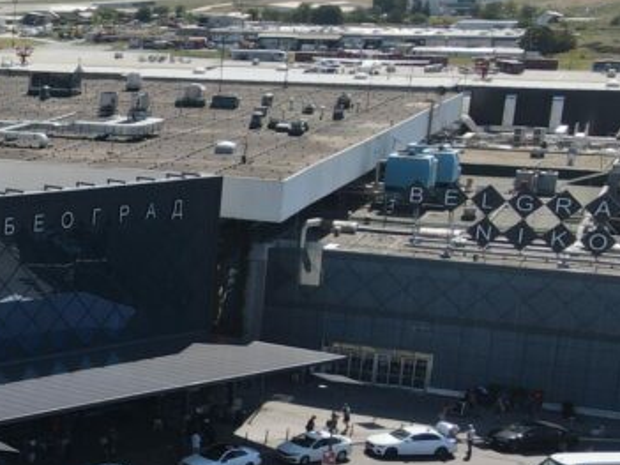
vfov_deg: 17.9
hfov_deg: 19.8
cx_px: -376
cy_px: 350
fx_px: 1468
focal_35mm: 82
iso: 110
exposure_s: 1/1000
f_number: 2.8
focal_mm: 4.5
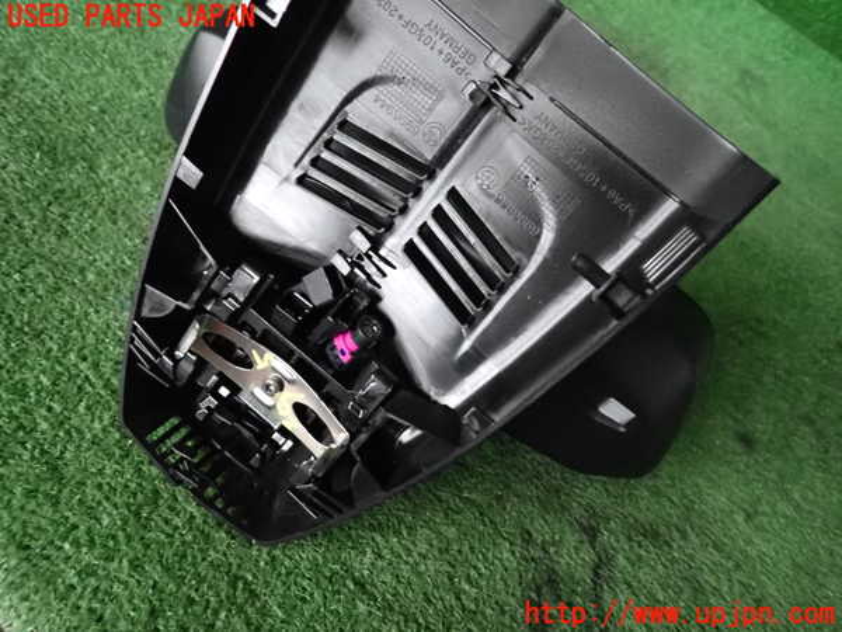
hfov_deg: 69.4
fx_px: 608
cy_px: 316
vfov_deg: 54.9
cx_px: 421
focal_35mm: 25
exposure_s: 1/60
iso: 1600
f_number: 2
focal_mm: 4.5
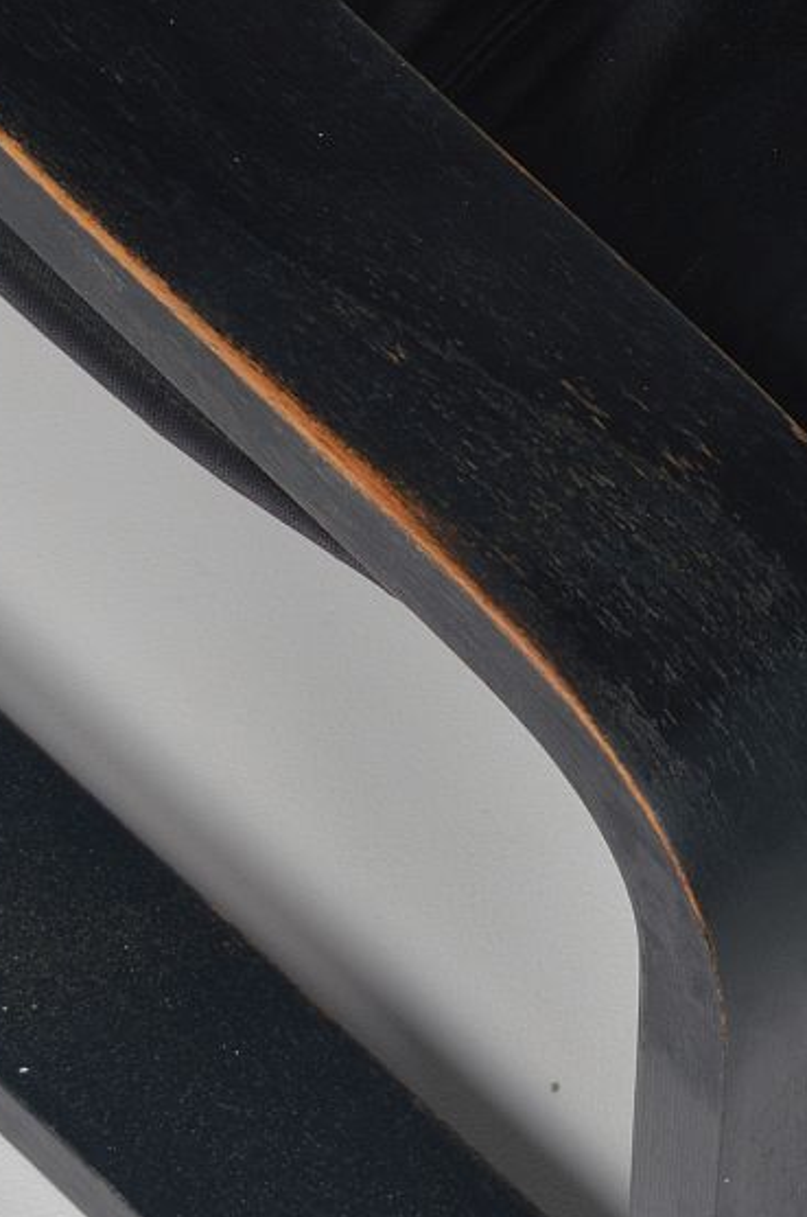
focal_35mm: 203
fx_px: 6847
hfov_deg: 6.7
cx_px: 816
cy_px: 867
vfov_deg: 10.1
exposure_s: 1/125
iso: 100
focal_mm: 50
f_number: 22
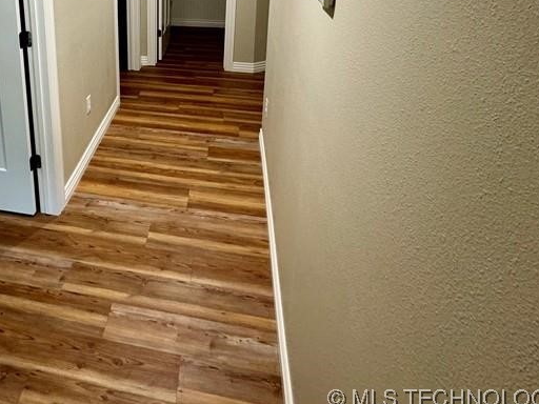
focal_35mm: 28
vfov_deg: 43.9
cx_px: 133
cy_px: 18
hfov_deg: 59.9
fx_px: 436
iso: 200
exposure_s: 1/60
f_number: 2.2
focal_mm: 2.22
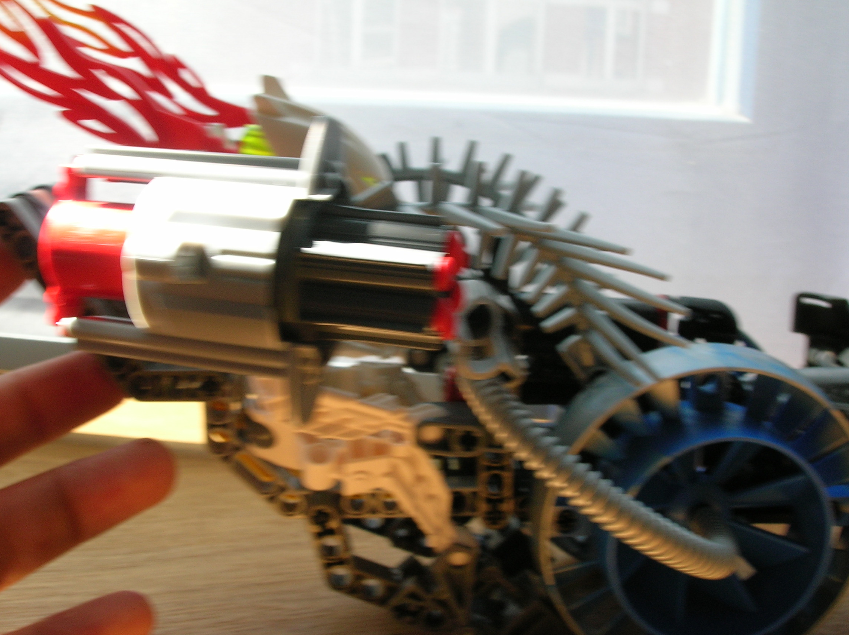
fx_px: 1029
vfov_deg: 34.3
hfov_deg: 44.8
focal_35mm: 42
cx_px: 424
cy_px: 318
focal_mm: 7
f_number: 5.2
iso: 50
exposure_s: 1/42.8
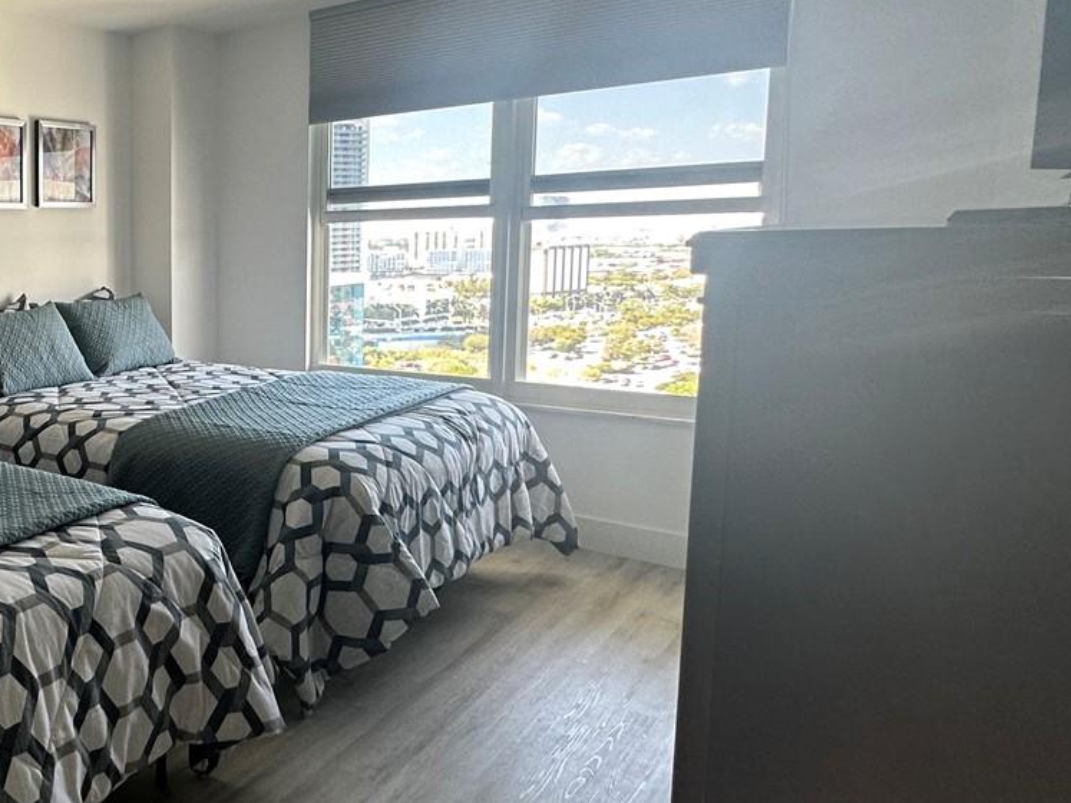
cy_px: 346
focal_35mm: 30
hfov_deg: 47.9
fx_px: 928
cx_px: -33
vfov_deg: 46.7
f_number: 2.2
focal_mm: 2.22
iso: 100
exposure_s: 1/120
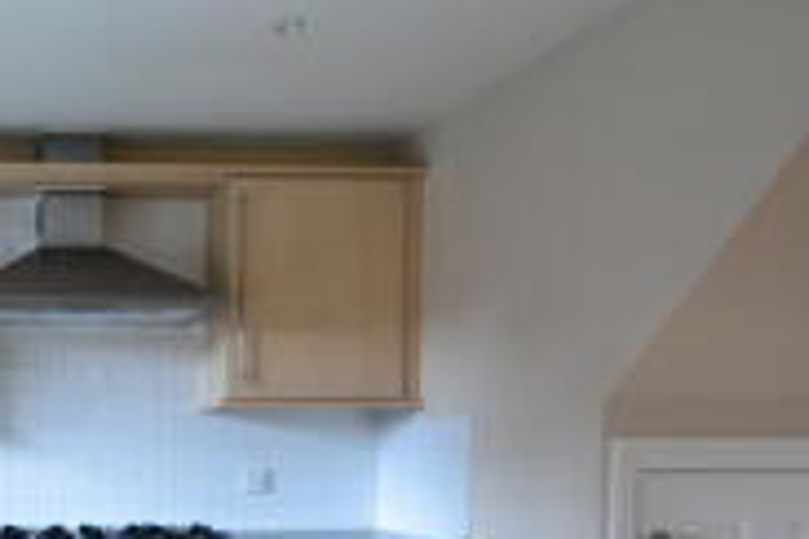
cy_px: 444
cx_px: -9
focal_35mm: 39
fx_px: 876
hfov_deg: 42.4
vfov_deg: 33.1
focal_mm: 10
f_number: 7.1
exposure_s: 1/25
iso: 800
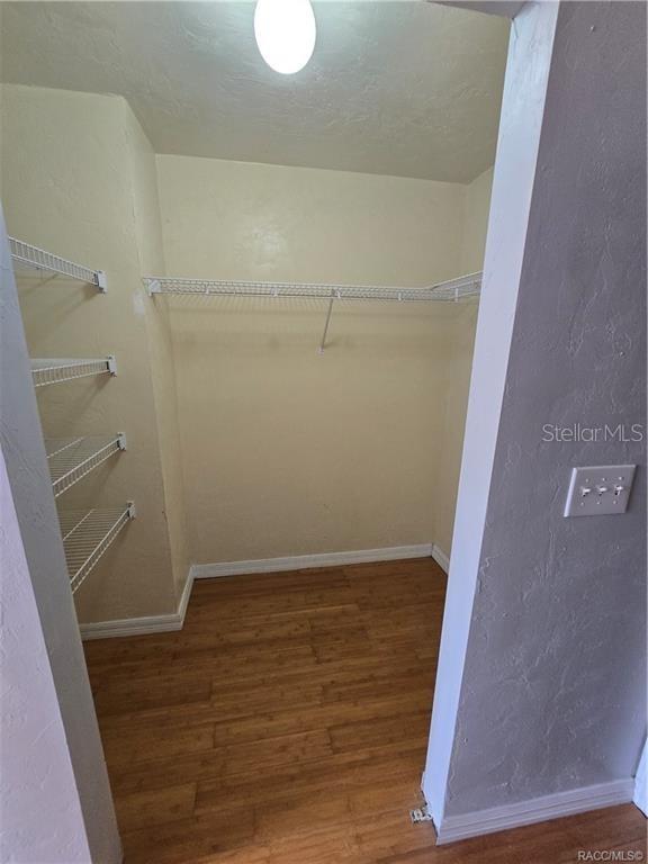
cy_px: 432
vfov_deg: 106.2
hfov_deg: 89.9
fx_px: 324
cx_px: 324
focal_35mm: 13
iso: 250
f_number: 2.2
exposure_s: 1/50
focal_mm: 2.2
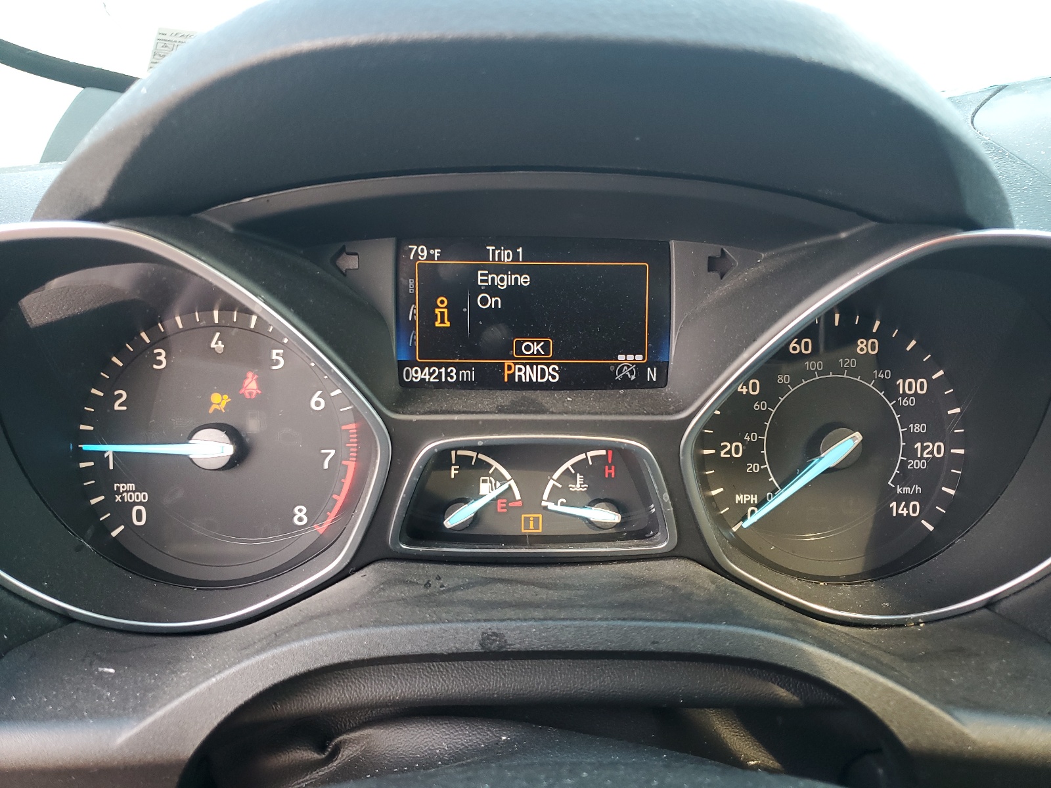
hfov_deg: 67.3
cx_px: 526
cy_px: 394
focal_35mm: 26
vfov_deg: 53.1
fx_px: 789
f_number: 1.5
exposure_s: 1/60.2
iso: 68
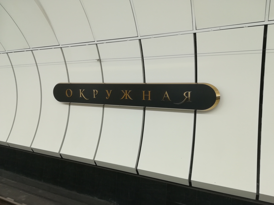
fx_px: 206
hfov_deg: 67.3
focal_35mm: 26
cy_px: 102
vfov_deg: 53.1
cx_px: 137
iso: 160
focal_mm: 3.83
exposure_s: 1/33.3
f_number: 2.2
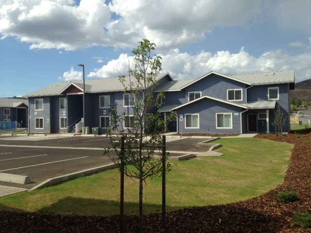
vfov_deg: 42.9
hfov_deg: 55.4
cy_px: 116
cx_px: 156
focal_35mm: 33
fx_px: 296
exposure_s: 1/1642
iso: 50
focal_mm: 4.12
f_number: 2.4
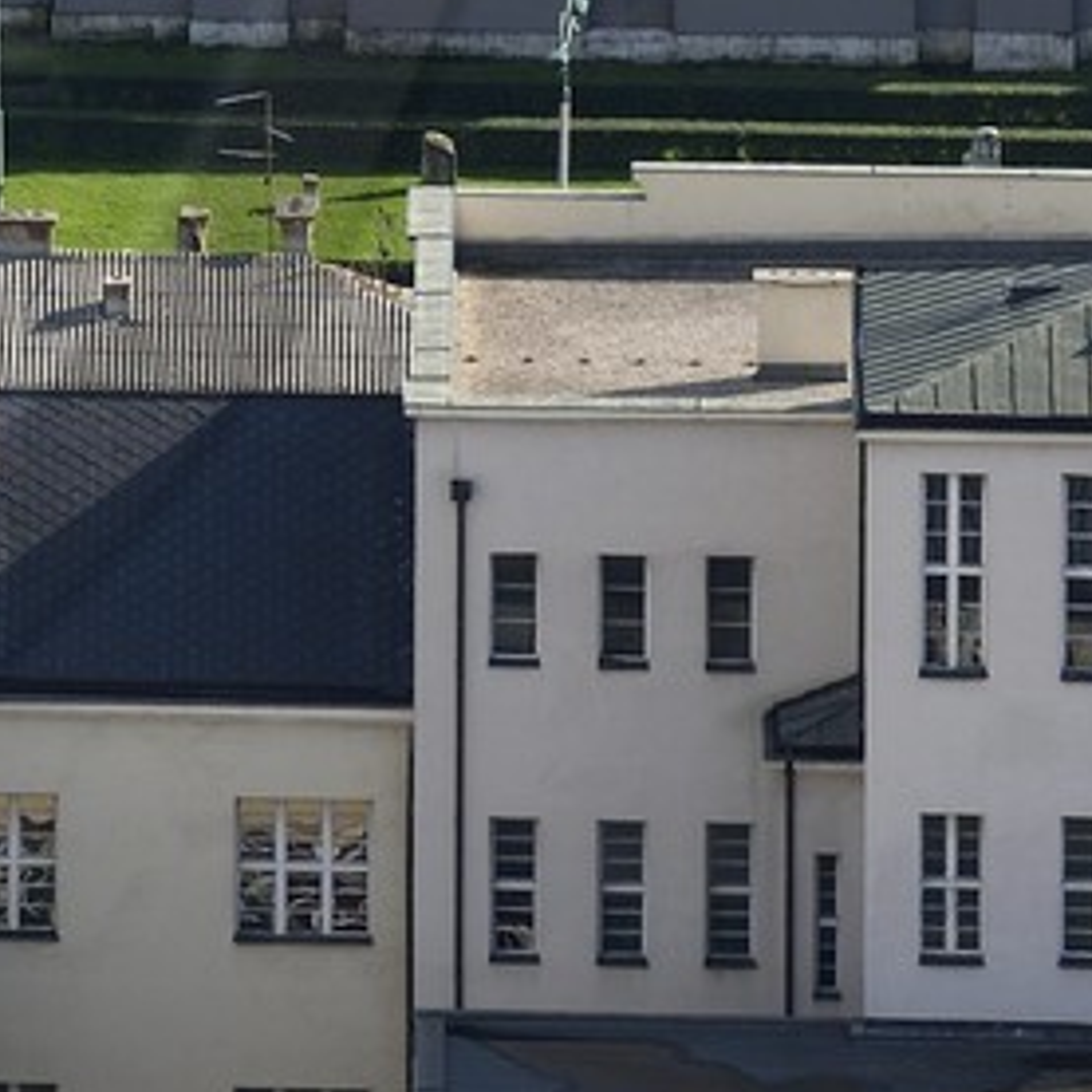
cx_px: -1088
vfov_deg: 2.0
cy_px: -556
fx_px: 30658
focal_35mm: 859
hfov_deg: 2.0
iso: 200
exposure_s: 1/320
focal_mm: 175
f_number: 9
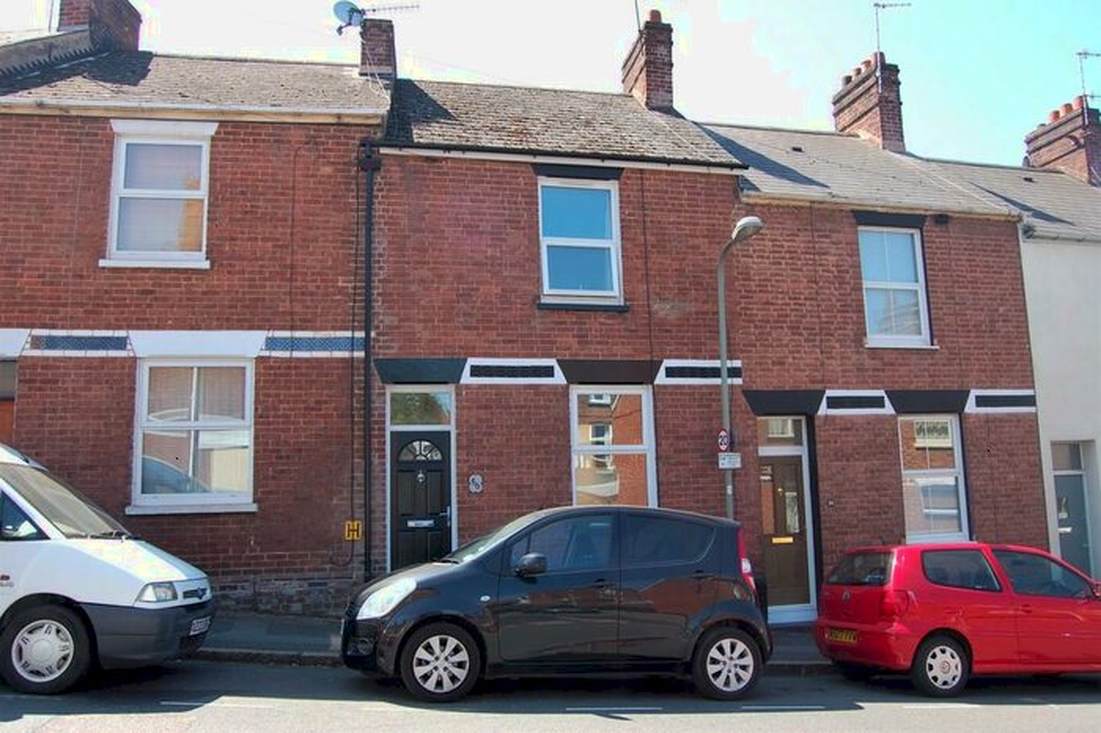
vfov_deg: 47.9
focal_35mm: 27
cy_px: 366
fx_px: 825
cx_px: 550
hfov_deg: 67.4
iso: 200
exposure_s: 1/160
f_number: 6.3
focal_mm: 18
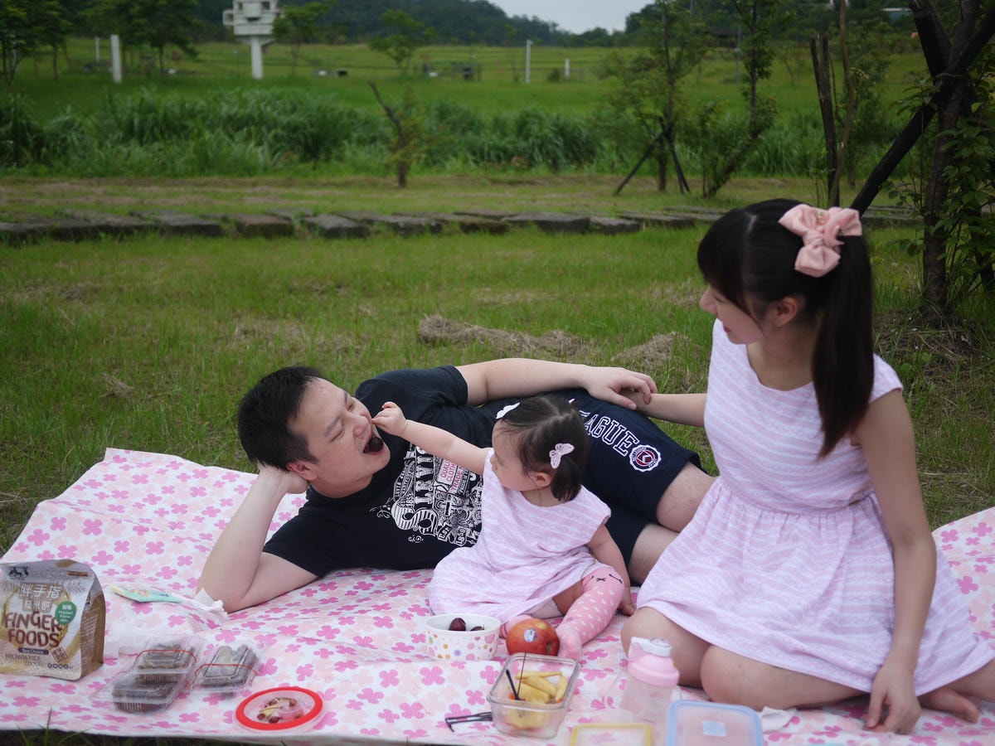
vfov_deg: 36.0
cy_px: 373
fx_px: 1150
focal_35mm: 40
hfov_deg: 46.8
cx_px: 498
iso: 160
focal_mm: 20
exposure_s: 1/1000
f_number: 1.8
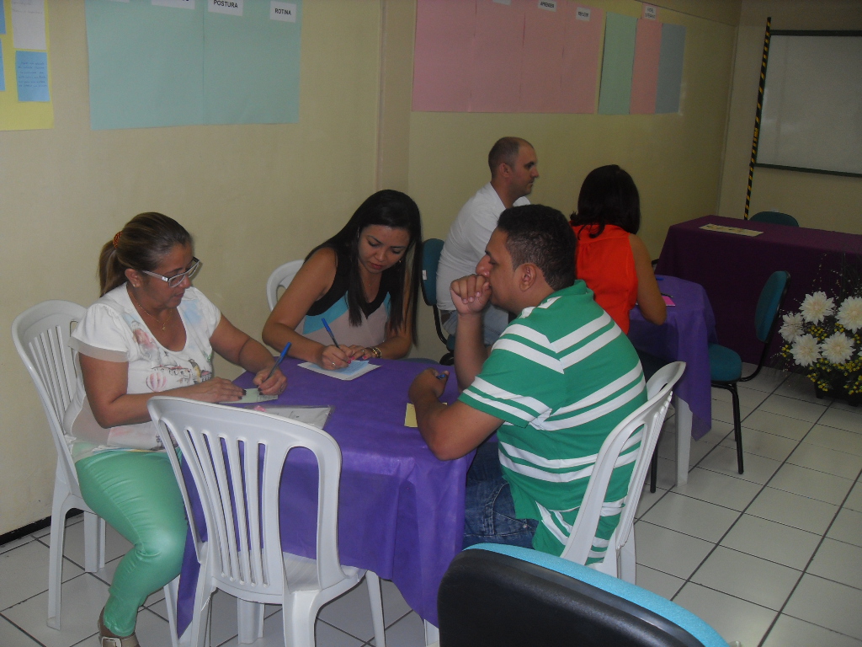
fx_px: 847
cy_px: 324
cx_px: 431
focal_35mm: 34
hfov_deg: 54.0
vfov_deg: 41.8
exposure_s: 1/45
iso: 100
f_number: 2.8
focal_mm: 6.3
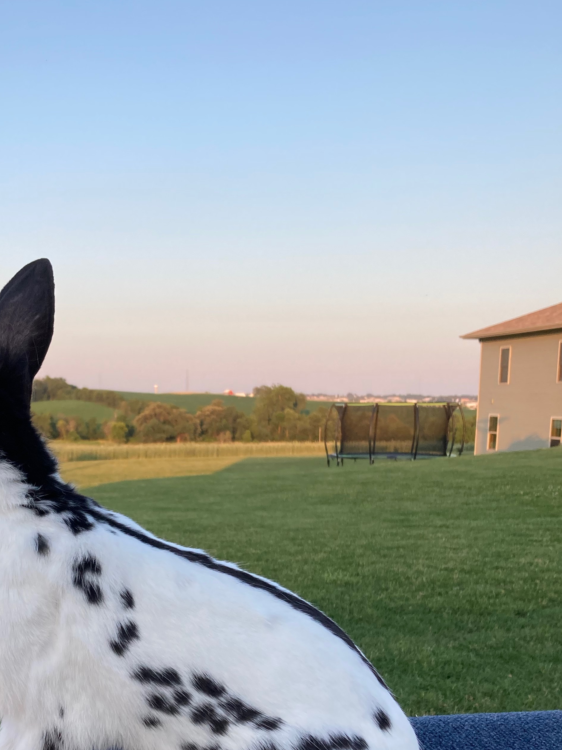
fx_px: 974
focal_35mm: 45
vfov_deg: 40.9
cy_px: 561
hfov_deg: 31.4
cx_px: 121
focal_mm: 3.99
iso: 20
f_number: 1.8
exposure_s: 1/384
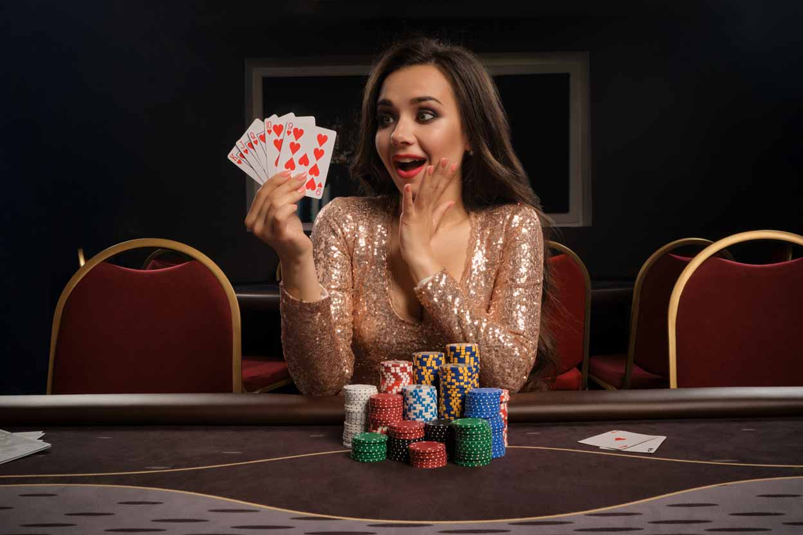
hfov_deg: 54.4
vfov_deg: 37.9
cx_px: 402
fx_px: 781
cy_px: 268
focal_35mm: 35
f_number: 13
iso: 160
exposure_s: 1/100
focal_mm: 23
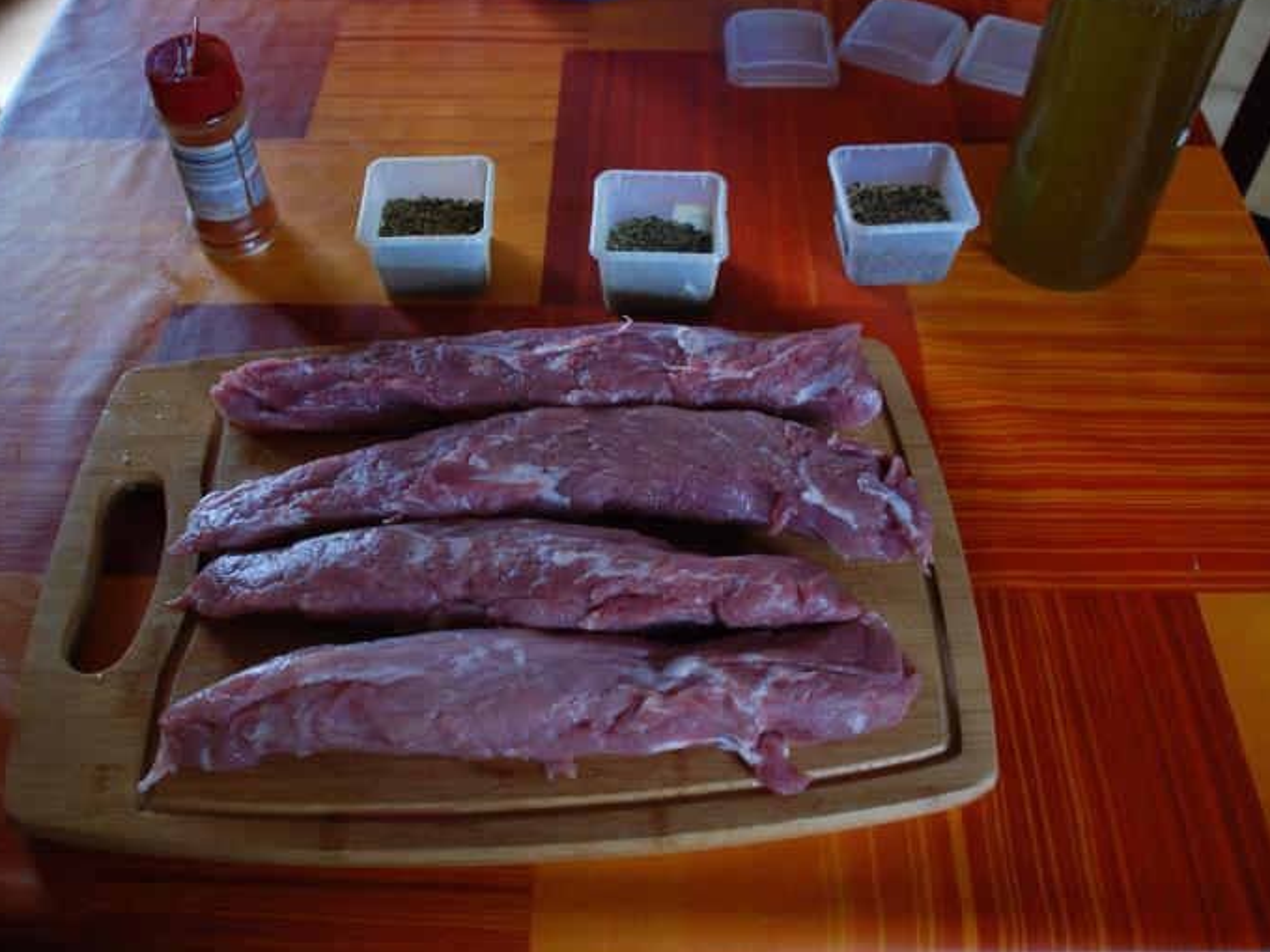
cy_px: 487
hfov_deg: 54.0
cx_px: 618
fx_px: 1247
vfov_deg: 41.8
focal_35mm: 34
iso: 560
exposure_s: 1/30
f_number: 3.8
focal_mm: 20
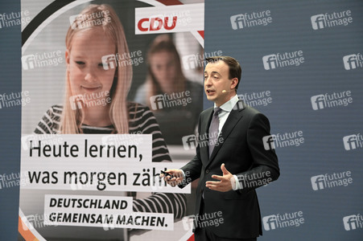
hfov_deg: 22.2
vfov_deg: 14.8
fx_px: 927
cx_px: 182
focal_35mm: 92
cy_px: 120
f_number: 6.3
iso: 3200
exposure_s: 1/500
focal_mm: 92
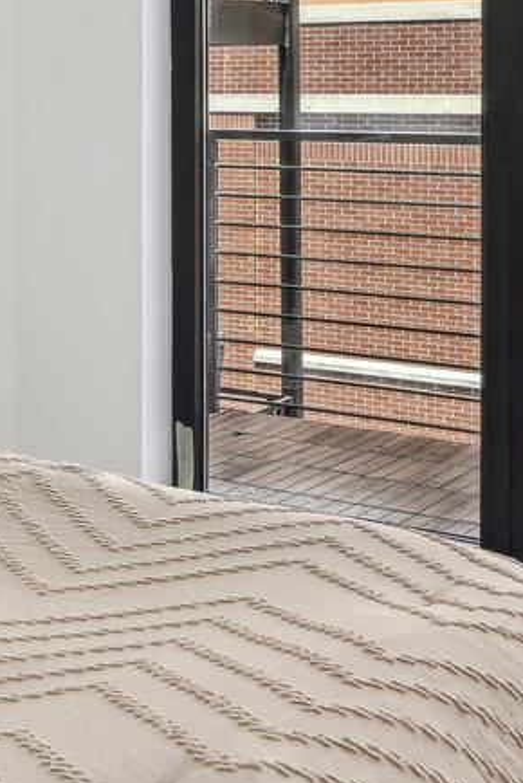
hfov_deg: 20.3
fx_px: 1436
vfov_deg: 29.2
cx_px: 79
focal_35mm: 66
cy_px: 75
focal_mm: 14
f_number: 9
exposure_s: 1/100
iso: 200
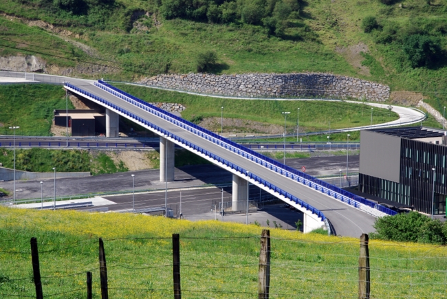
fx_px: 1156
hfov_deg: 21.9
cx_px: 224
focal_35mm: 93
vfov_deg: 14.7
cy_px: 150
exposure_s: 1/200
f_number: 10
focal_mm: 62
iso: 200
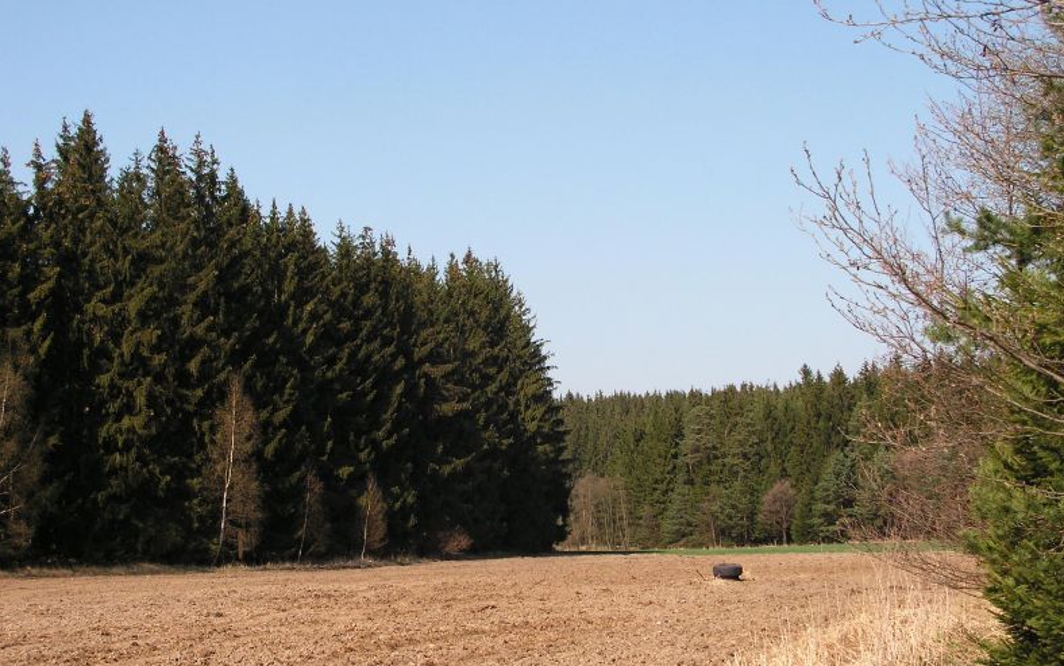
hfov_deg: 35.7
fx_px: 1653
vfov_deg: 22.8
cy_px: 340
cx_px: 529
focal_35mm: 57
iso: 64
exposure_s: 1/640
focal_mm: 8.9
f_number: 3.2
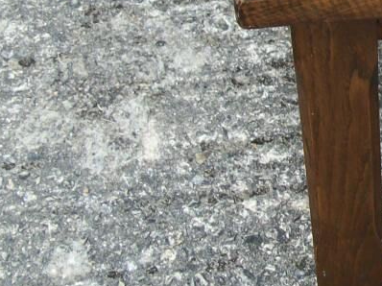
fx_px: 1136
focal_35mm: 103
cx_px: 488
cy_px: 31
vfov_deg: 14.2
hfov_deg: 17.9
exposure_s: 1/100
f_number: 2.9
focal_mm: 5.7
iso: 80
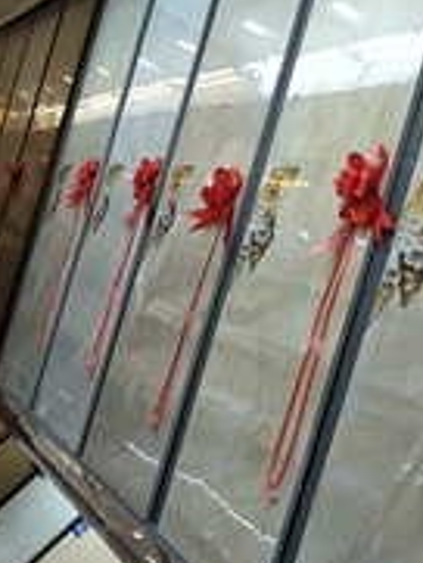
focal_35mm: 98
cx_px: -247
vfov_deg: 20.0
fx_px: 1595
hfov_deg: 14.0
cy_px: 218
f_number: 1.7
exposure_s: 1/119
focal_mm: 4.1
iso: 34
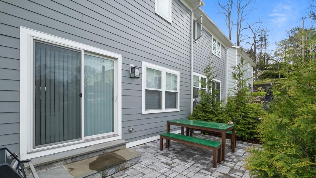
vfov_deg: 66.7
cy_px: 104
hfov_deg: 99.4
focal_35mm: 16
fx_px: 134
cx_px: 157
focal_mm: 10
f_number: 8
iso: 800
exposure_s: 1/125
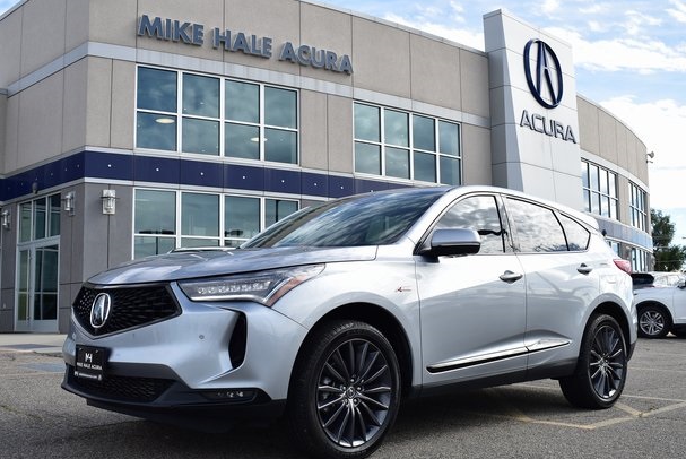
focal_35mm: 40
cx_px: 342
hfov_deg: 48.9
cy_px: 241
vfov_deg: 33.8
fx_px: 754
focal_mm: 25
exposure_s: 1/250
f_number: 8
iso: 100
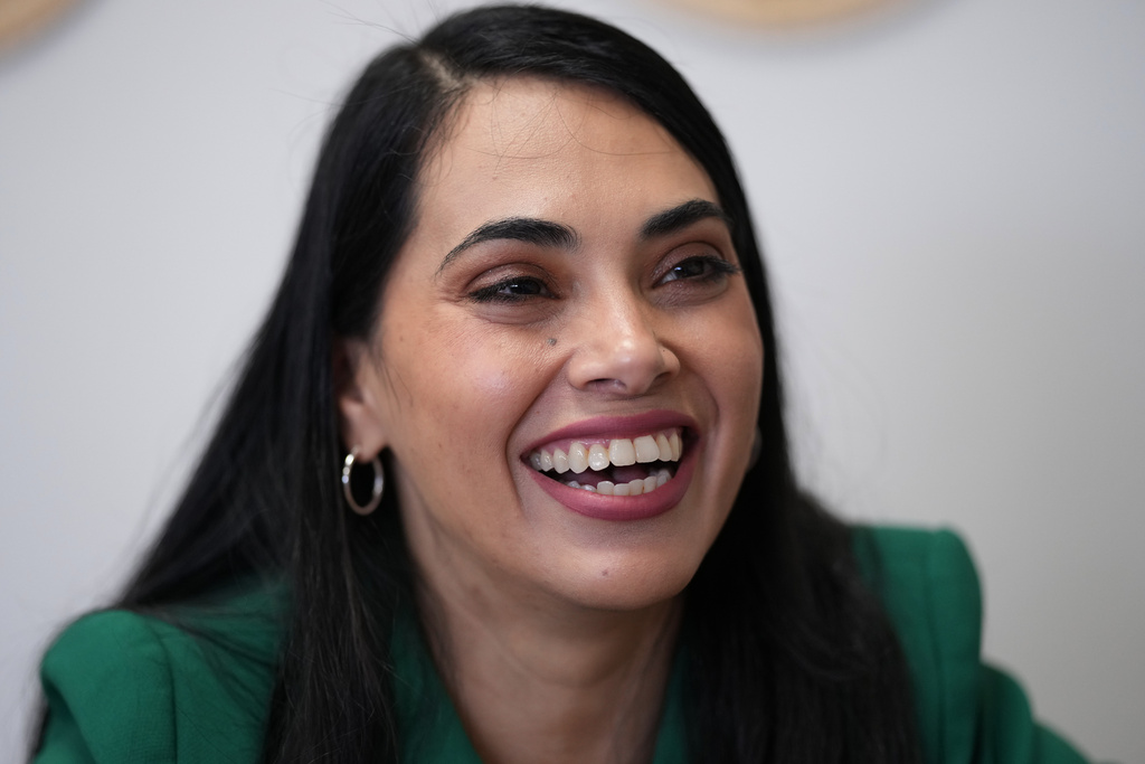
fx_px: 4294
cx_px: 572
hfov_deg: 15.2
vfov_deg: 10.2
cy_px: 382
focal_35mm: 135
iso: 2000
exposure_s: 1/640
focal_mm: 135
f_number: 2
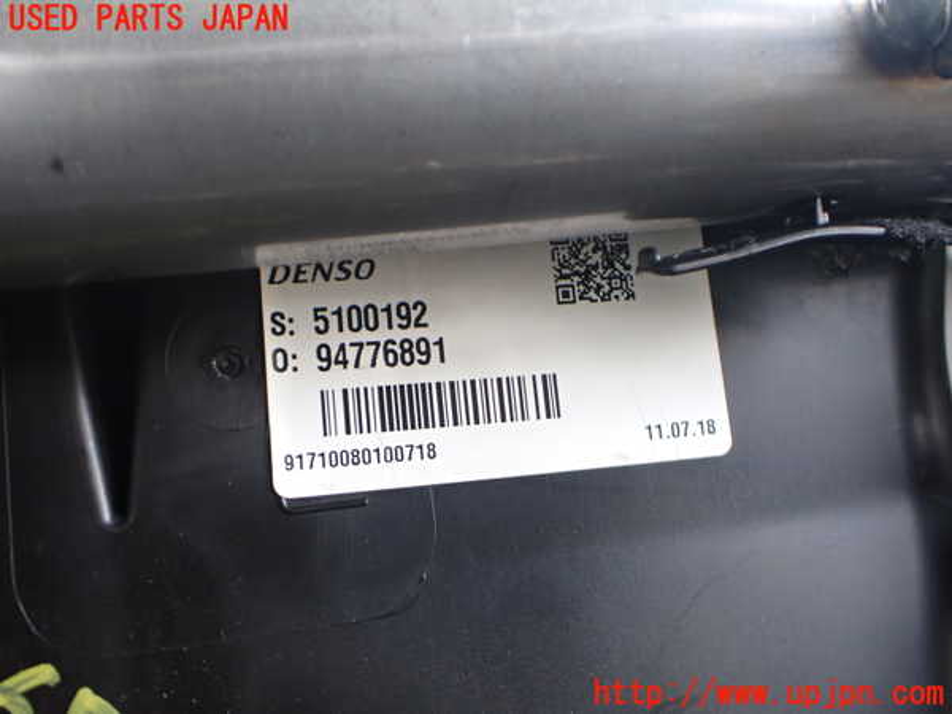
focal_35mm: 30
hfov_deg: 60.0
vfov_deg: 46.8
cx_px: 476
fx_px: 825
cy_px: 357
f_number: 2.3
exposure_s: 1/125
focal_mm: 5.4
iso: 320
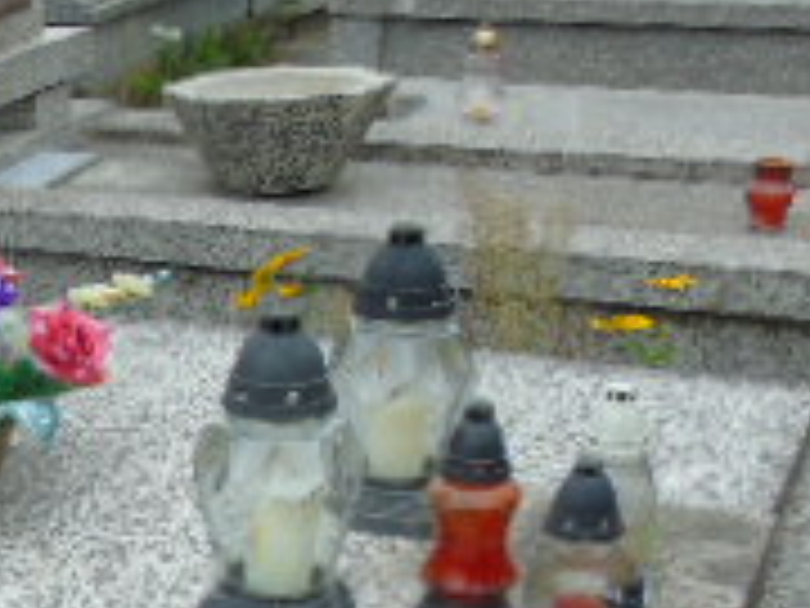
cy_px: 635
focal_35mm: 89
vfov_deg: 16.2
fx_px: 2083
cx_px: -184
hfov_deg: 20.5
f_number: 3.4
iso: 80
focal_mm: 4.4
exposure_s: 1/200
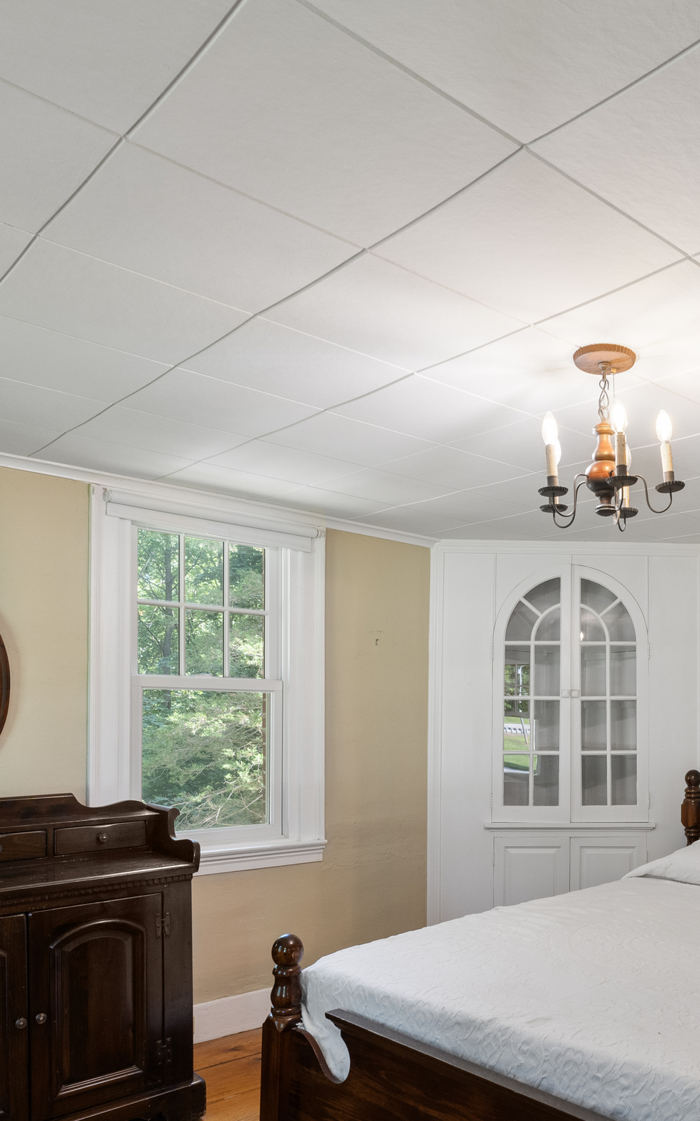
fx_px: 855
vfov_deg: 65.2
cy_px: 720
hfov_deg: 42.3
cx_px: 571
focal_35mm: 28
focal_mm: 14
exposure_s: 1/8
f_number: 8
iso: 800
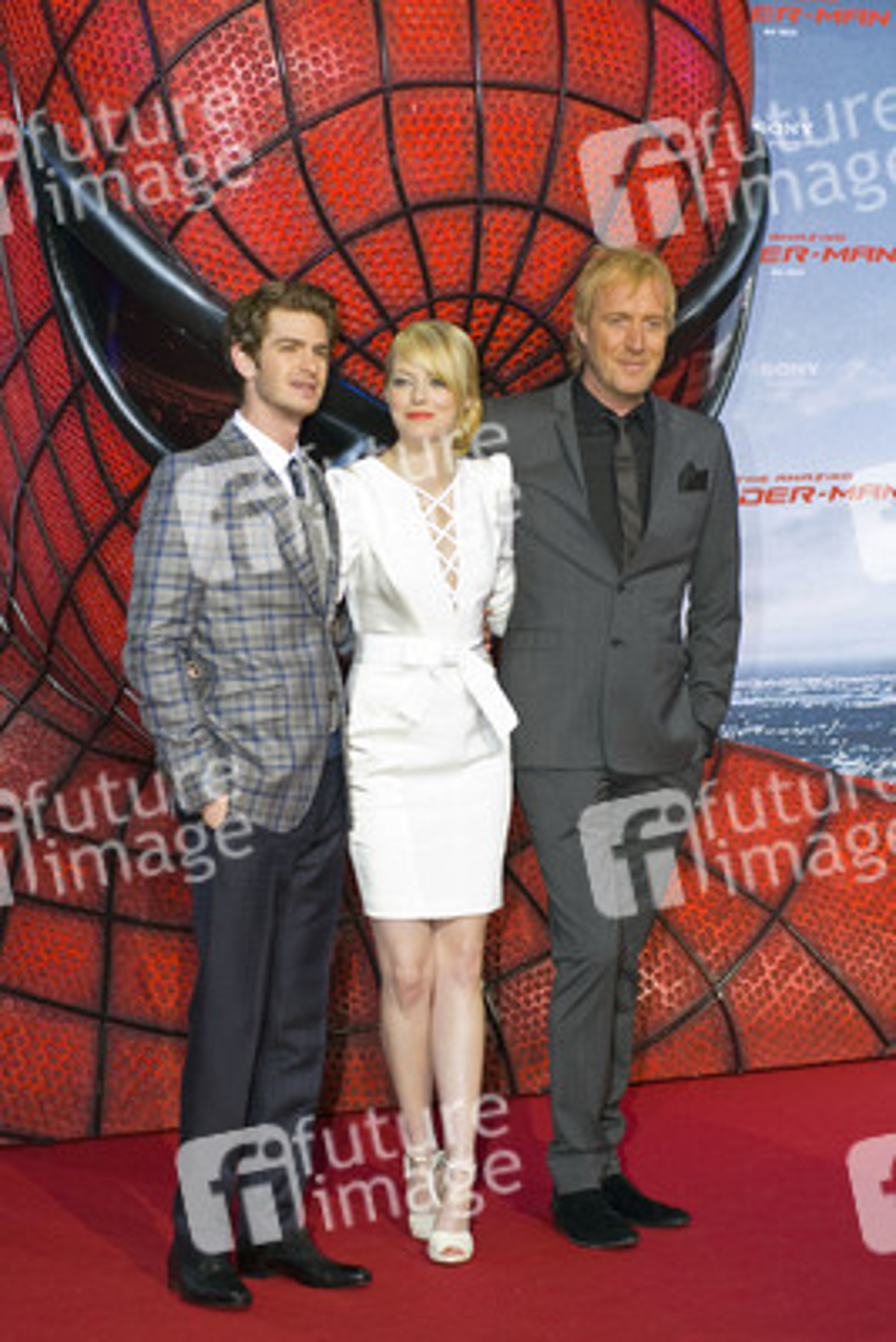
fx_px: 2984
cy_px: 671
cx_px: 448
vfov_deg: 25.4
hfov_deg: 17.1
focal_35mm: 80
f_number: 5
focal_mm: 80
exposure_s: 1/250
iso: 800
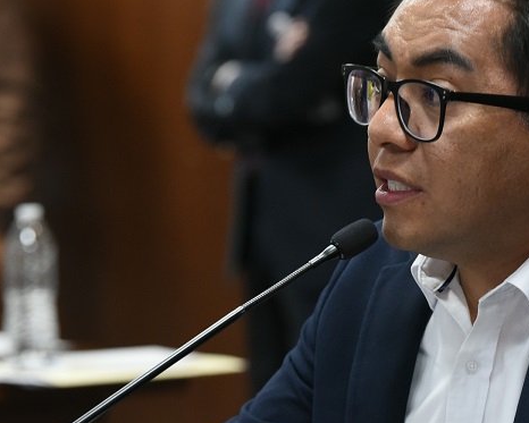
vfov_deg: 5.3
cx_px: 436
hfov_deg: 6.7
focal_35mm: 290
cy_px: 193
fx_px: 4541
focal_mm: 160
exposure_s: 1/60
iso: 3200
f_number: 5.6
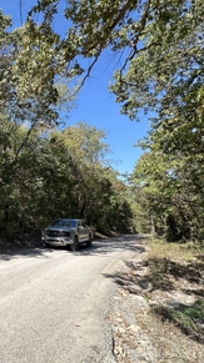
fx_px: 203
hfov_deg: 45.6
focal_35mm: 21
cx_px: 3
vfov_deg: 83.9
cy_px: 180
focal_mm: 2.22
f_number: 2.2
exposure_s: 1/336
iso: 40
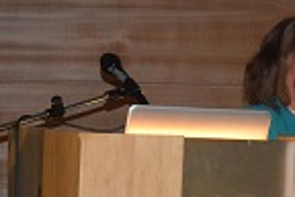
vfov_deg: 6.4
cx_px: 126
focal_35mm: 213
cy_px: 153
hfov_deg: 9.7
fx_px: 1745
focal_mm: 48
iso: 3200
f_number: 5.3
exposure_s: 1/60
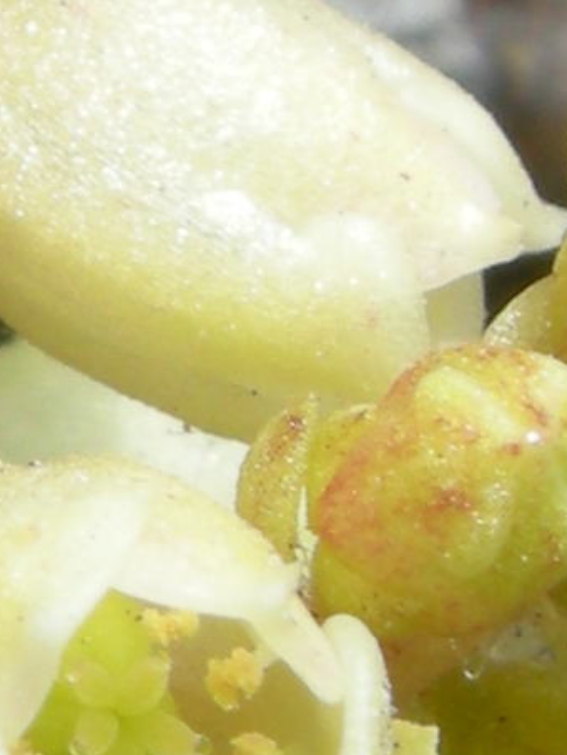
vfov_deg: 10.7
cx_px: -564
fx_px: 4037
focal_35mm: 185
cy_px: 371
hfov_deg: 7.7
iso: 64
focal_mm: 7.5
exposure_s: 1/240
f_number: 6.1
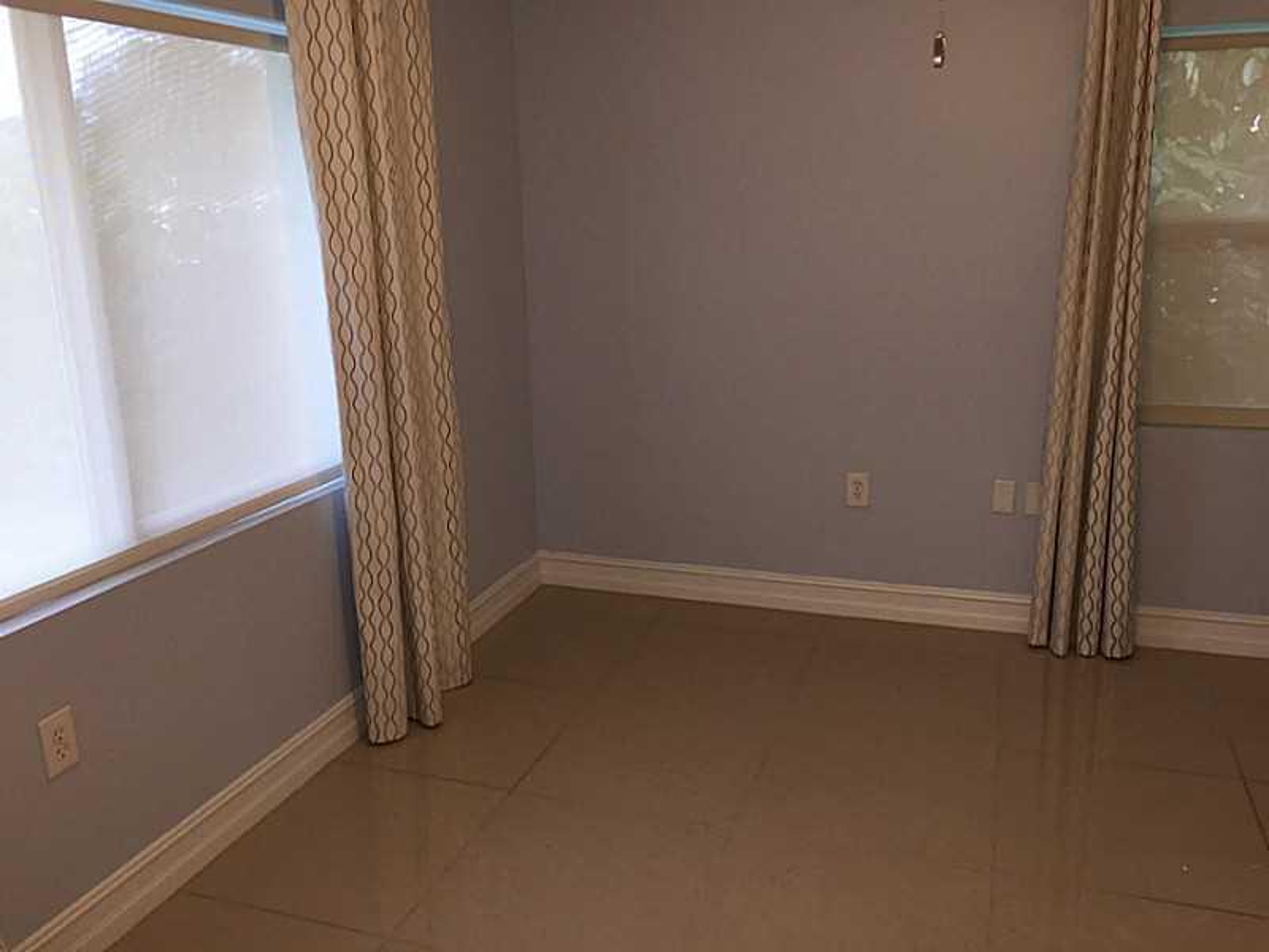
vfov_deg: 48.2
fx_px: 1063
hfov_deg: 61.7
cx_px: 634
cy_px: 476
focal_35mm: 29
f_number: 2.2
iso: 64
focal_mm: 4.15
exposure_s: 1/30
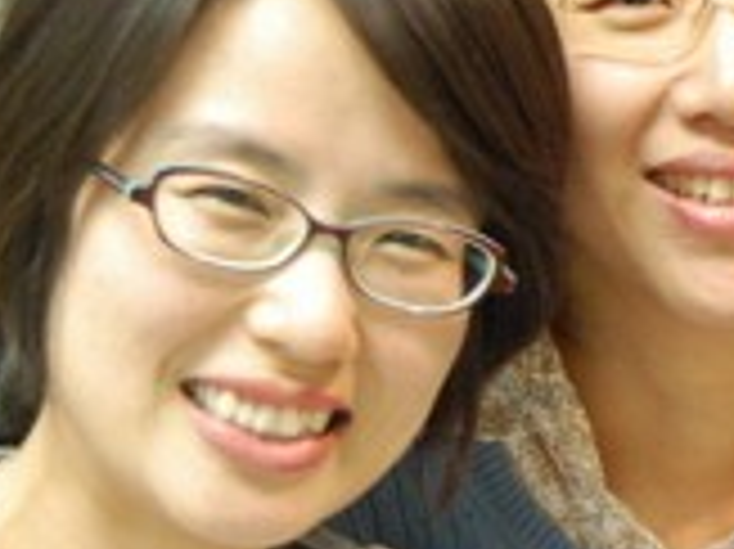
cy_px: 32
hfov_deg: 11.1
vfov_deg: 8.4
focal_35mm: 176
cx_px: 729
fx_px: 3727
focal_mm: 31
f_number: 4.5
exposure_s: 1/30
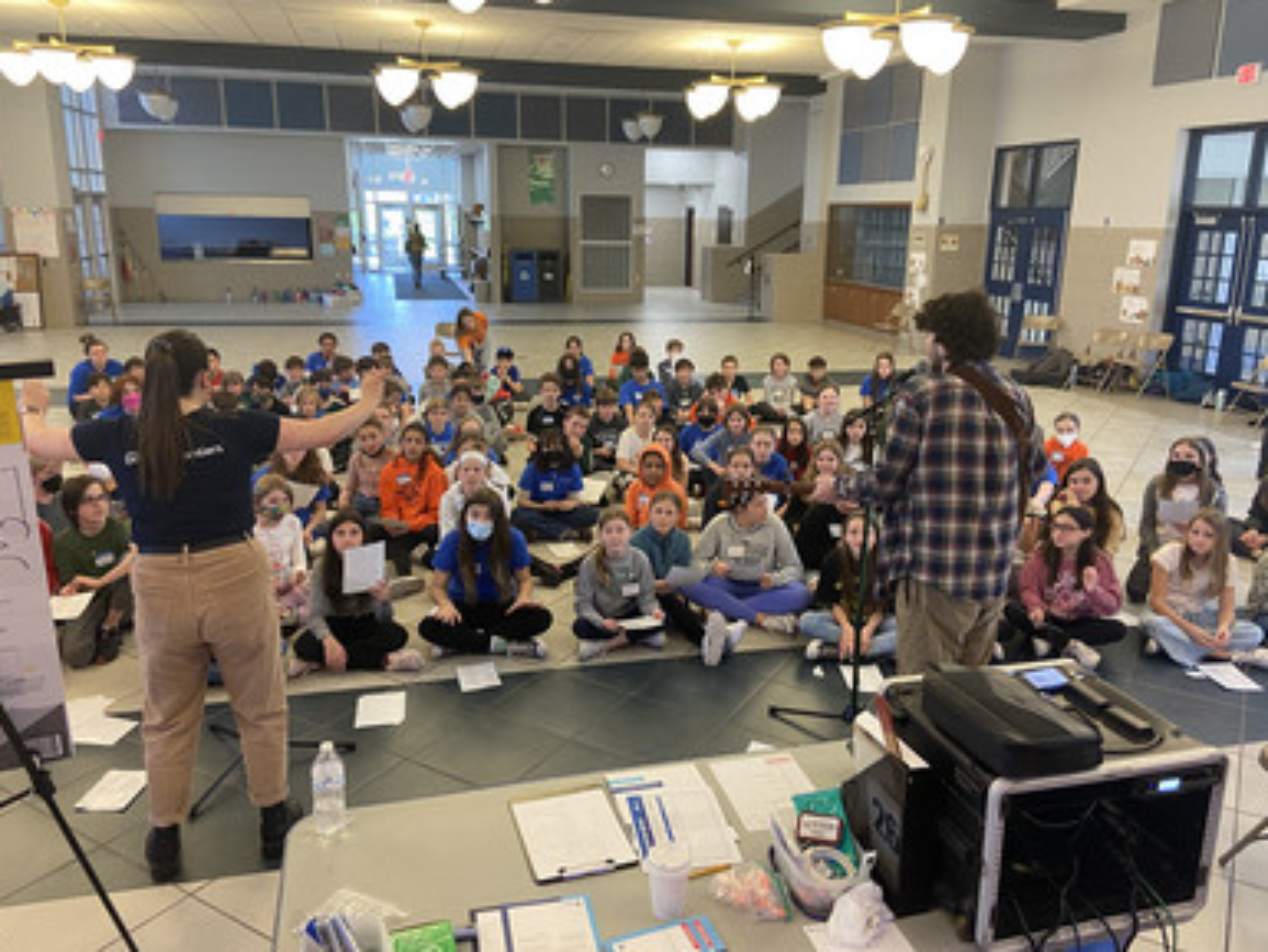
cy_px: 474
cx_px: 649
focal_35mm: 27
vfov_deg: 51.4
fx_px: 989
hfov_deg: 65.3
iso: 200
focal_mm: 4.25
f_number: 1.8
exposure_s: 1/60
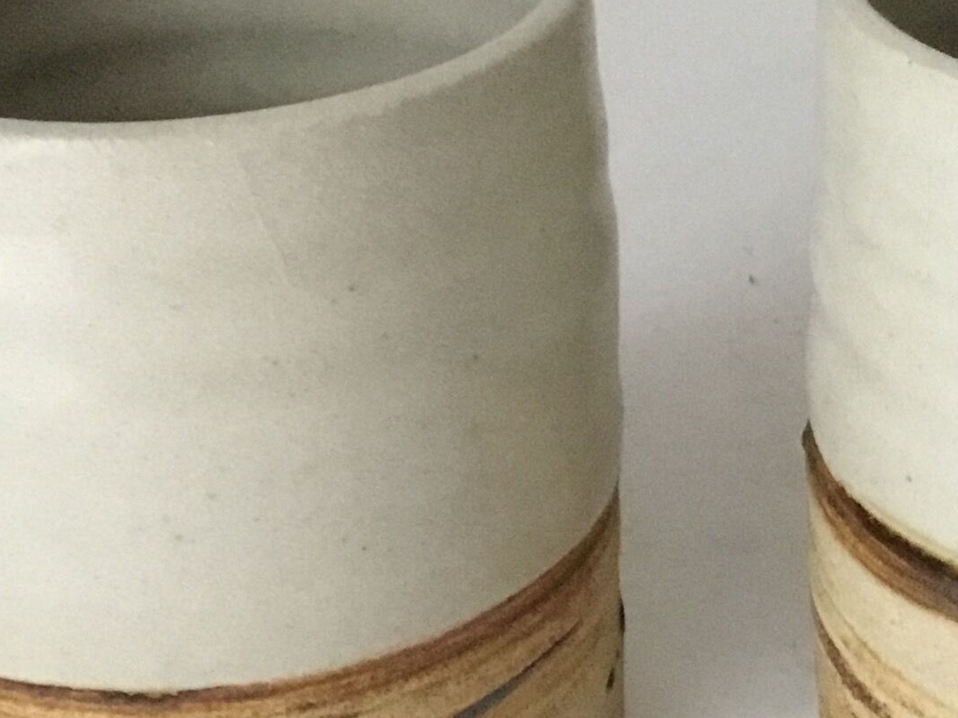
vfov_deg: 15.7
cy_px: 393
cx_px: 829
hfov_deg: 20.5
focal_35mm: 94
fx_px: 2601
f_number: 2.4
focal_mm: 3.3
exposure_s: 1/25
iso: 250
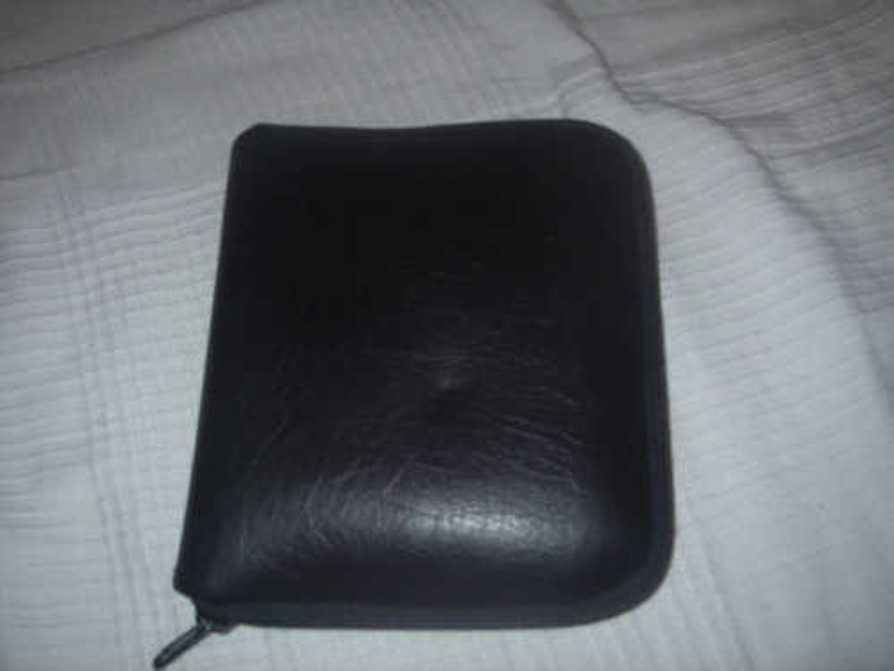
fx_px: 981
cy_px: 336
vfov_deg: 37.7
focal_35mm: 38
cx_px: 447
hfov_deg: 49.0
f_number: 3.3
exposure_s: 1/30
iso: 100
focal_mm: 6.3
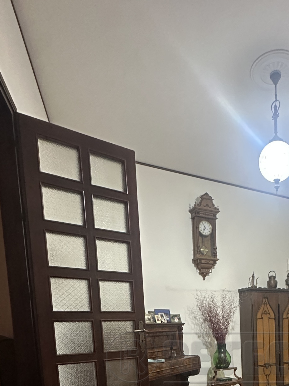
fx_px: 323
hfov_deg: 45.2
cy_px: 358
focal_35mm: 29
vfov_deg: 52.9
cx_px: 241
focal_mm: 2.22
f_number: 2.2
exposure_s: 1/50
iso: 1000
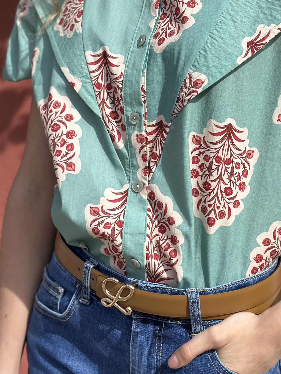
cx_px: 206
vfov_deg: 25.8
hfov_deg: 19.5
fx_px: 812
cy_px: 112
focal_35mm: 75
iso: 100
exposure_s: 1/6211
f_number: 1.78
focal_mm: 6.86
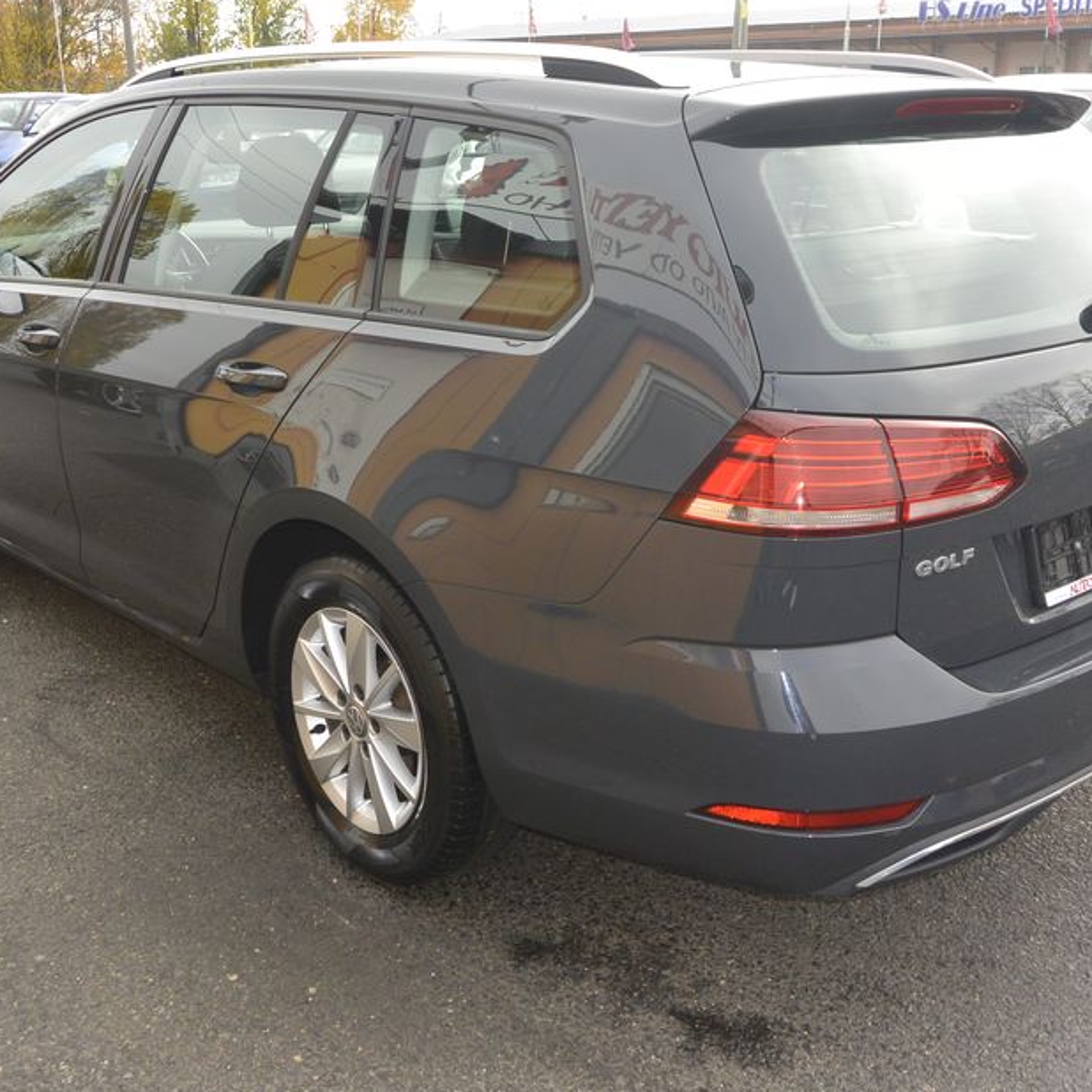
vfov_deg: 43.9
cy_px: 529
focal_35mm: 38
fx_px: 1356
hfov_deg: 43.8
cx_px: 585
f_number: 4.5
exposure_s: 1/250
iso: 160
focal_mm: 10
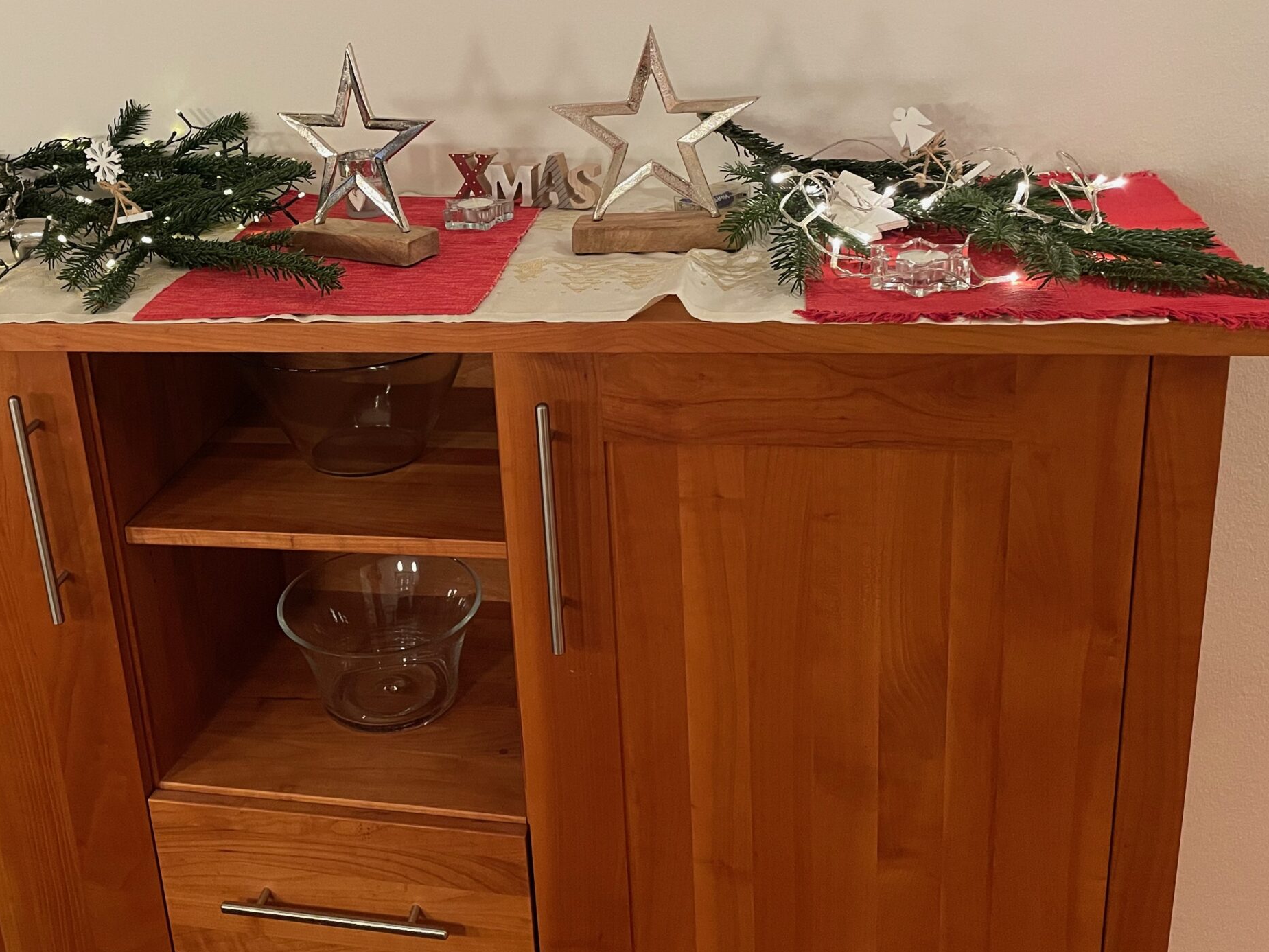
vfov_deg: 39.3
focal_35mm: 36
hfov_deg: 50.5
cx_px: 426
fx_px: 1320
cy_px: 329
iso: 400
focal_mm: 4.2
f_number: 1.6
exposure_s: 1/50
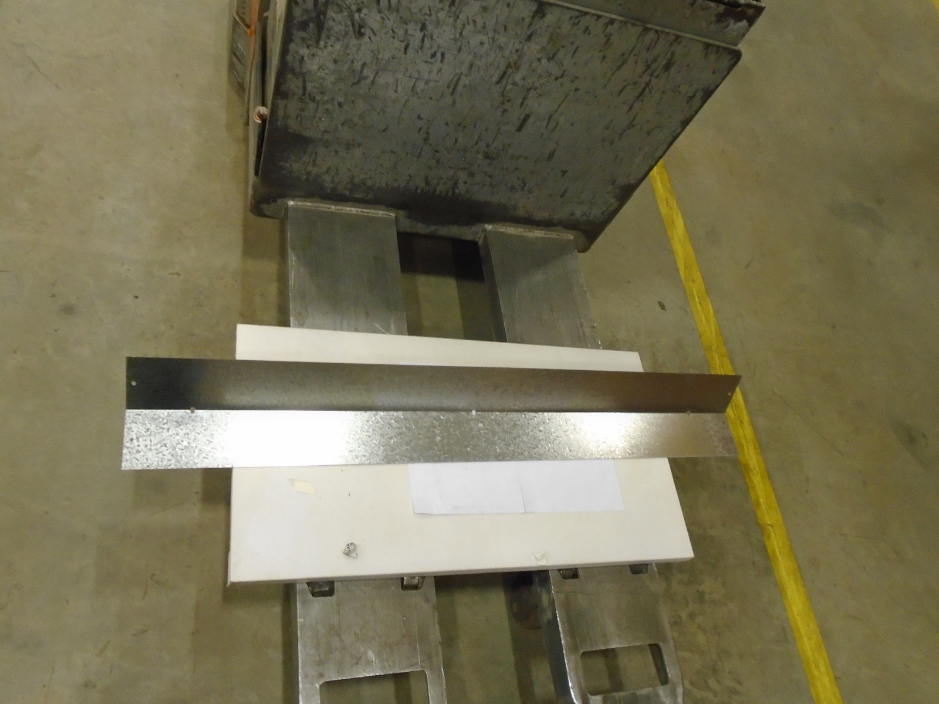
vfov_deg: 53.1
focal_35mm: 26
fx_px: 705
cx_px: 470
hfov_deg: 67.3
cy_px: 352
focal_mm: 4.6
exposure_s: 1/20
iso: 400
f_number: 3.2
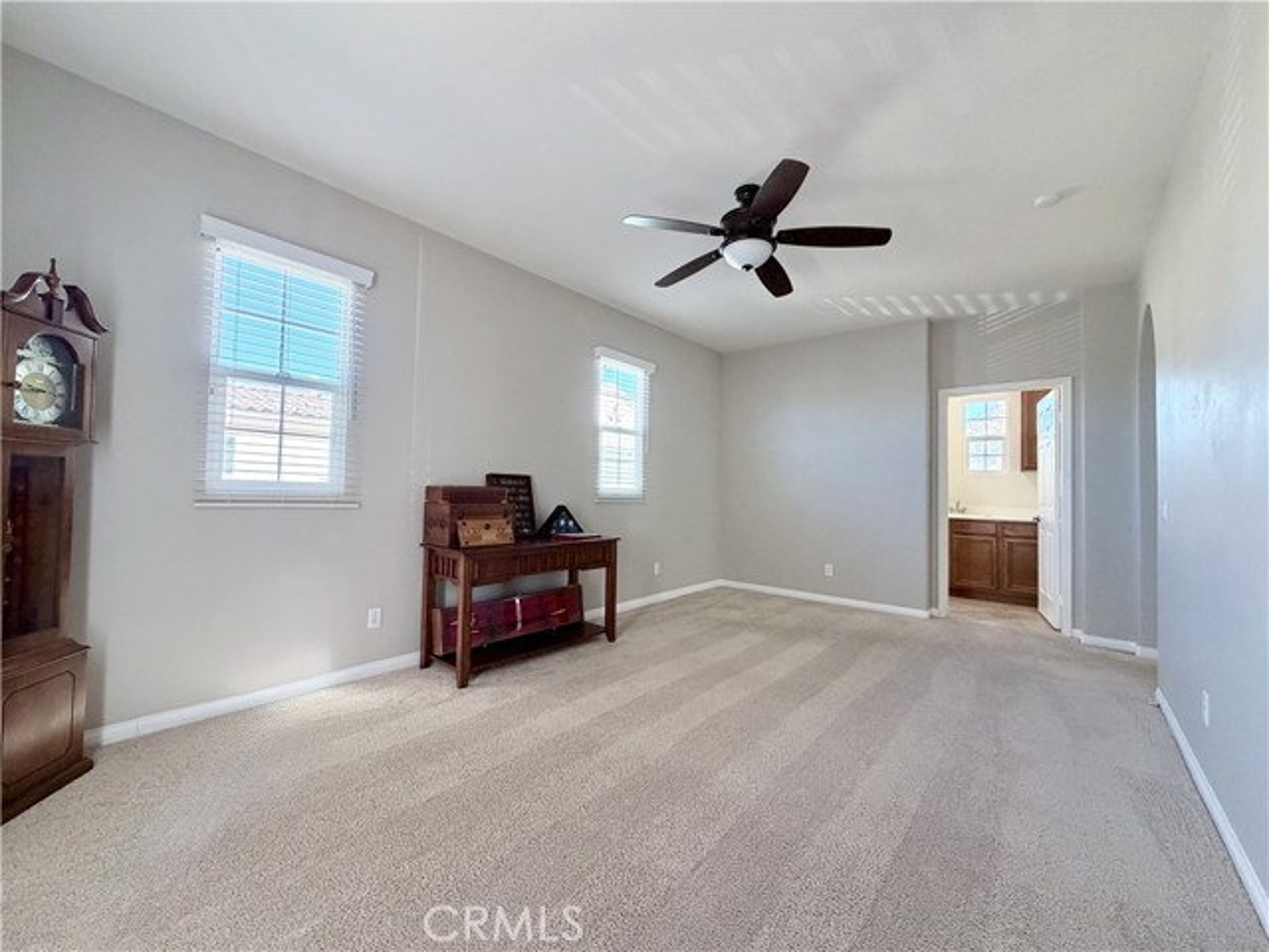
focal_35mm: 14
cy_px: 476
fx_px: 513
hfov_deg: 102.1
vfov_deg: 85.7
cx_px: 634
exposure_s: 1/121
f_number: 2.2
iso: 250
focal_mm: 2.22
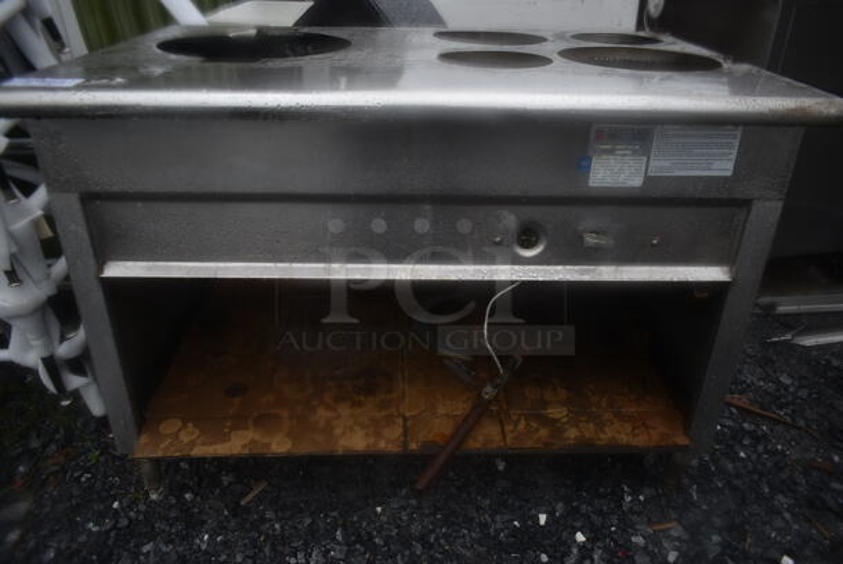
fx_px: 633
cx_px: 422
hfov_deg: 67.3
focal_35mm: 27
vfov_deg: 48.0
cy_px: 282
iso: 160
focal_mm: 18
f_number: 3.5
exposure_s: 1/125
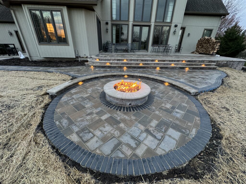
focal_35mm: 14
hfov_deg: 102.1
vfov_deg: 85.7
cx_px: 123
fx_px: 99
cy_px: 92
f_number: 2.2
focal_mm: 2.22
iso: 250
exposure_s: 1/60
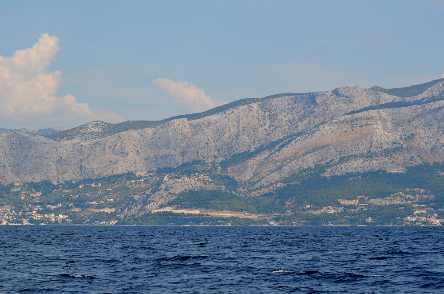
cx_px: 222
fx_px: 1292
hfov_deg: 19.5
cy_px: 147
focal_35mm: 105
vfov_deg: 13.0
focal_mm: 70
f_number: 5.6
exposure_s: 1/2500
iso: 400
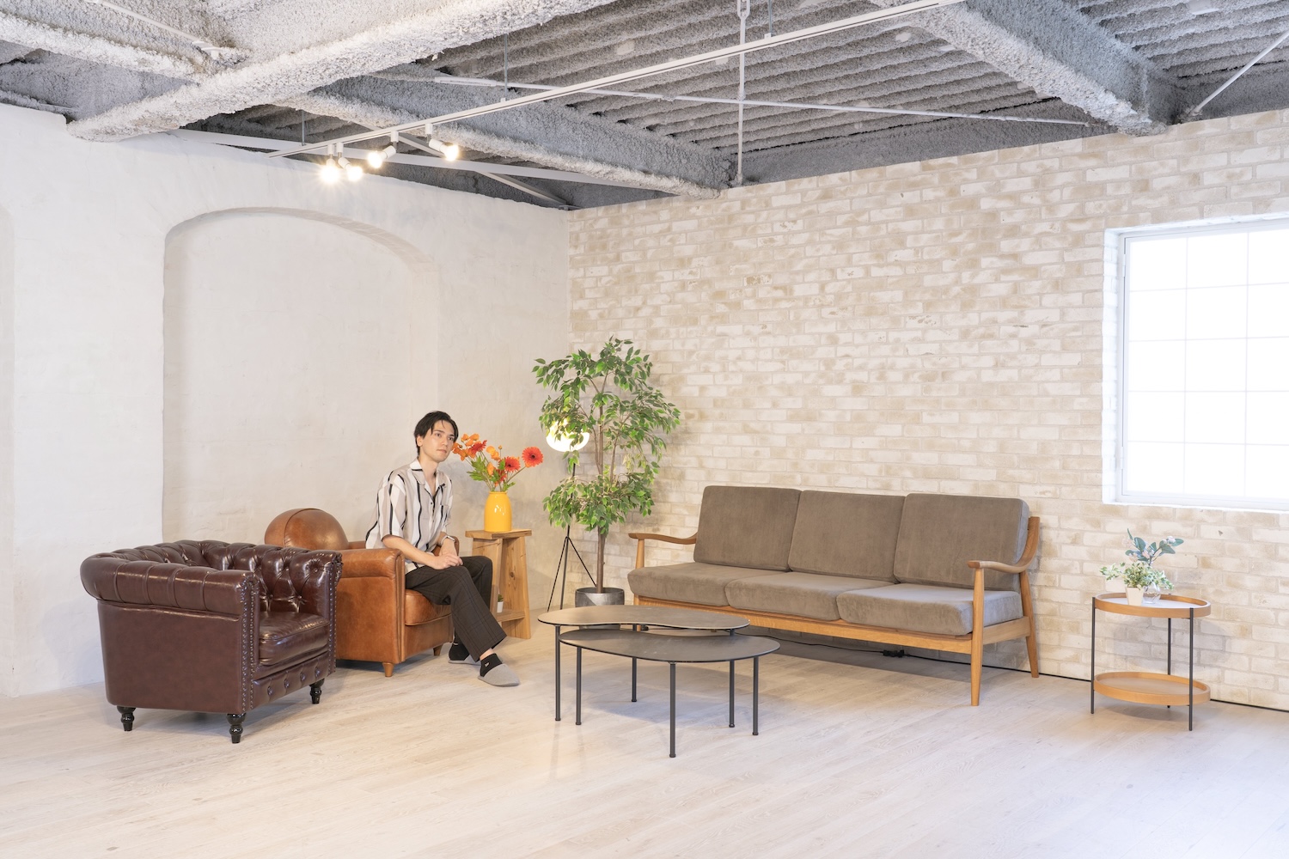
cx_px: 644
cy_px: 430
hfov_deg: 58.7
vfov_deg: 41.1
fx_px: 1146
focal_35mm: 32
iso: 200
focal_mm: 32
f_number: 11
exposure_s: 1/5
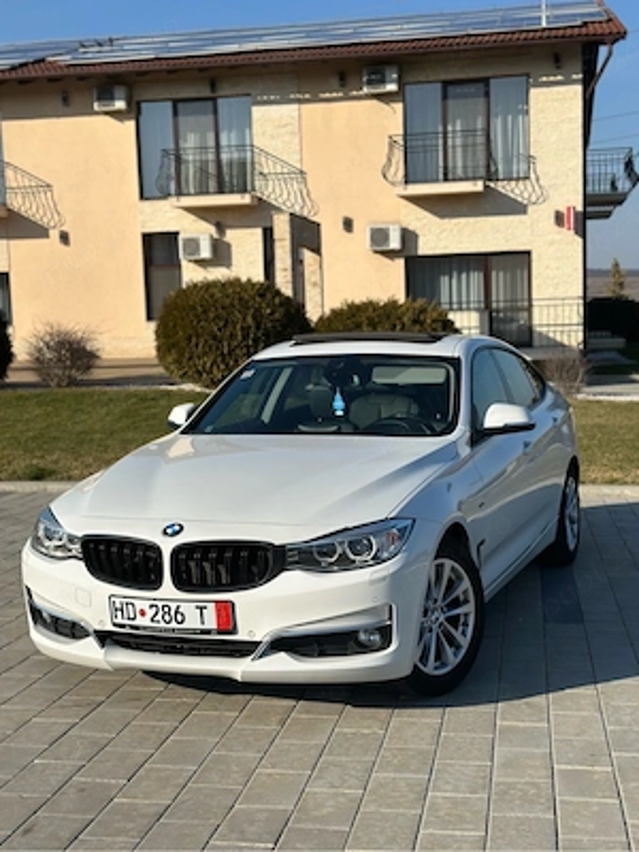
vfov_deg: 39.7
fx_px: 1181
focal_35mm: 48
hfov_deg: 30.3
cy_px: 426
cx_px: 320
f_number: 1.78
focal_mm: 6.86
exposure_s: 1/7092
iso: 80
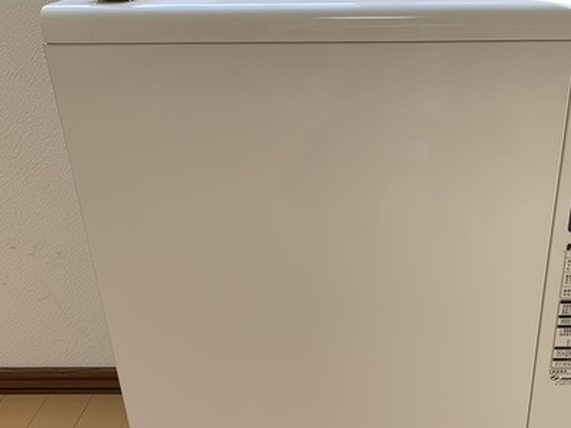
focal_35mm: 39
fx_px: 643
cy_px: 258
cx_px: 364
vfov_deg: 36.7
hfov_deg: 47.3
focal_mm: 4.25
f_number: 1.8
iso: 25
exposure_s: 1/129
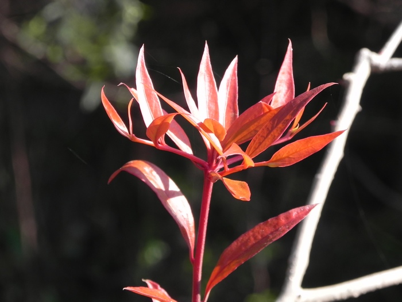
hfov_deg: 12.2
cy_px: 151
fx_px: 1881
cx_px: 201
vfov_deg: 9.2
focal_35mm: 162
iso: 160
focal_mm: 28.8
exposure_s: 1/195
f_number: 5
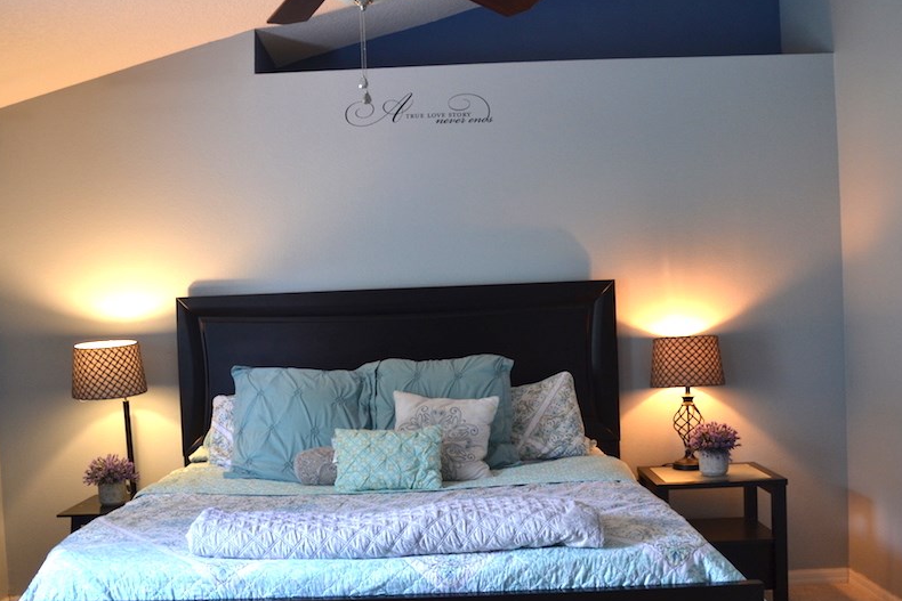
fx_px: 877
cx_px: 411
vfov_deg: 37.9
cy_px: 321
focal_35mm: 35
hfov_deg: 54.4
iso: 400
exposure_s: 1/25
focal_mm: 18
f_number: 3.5
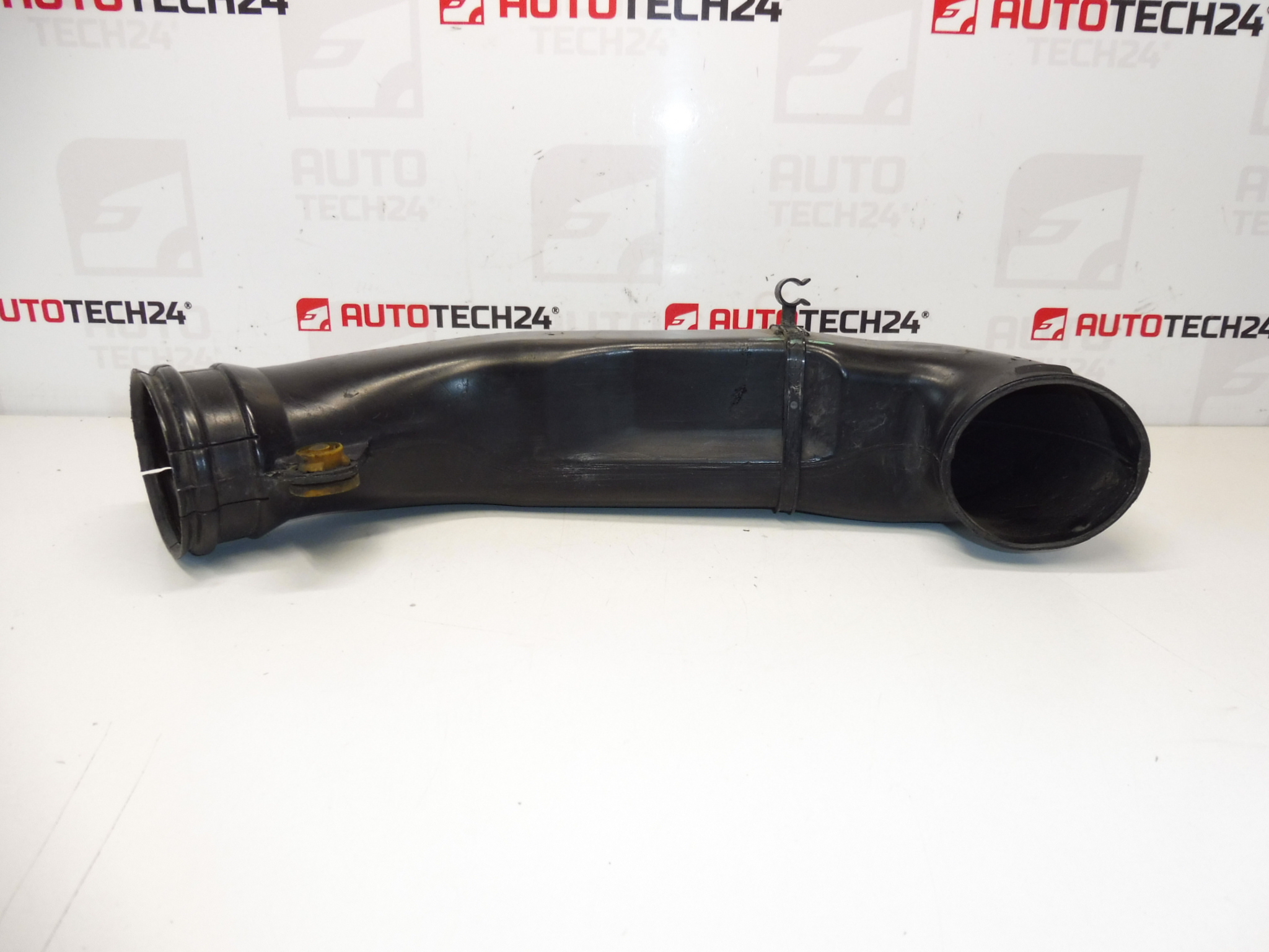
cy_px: 476
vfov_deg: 56.8
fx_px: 880
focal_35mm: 24
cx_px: 634
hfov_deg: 71.6
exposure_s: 1/100
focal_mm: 4.3
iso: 200
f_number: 3.5
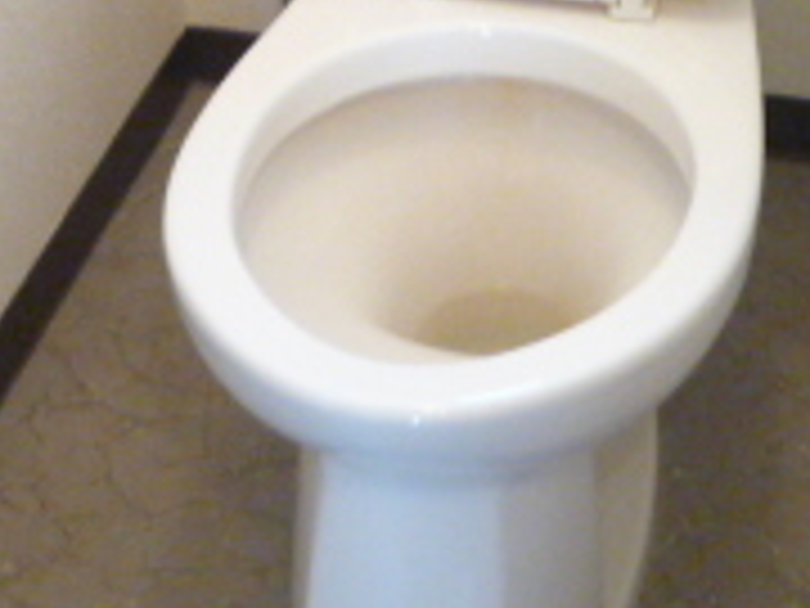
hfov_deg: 22.0
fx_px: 2083
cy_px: -351
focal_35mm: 89
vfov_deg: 15.1
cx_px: 486
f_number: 2.8
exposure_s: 1/25
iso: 400
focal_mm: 4.4
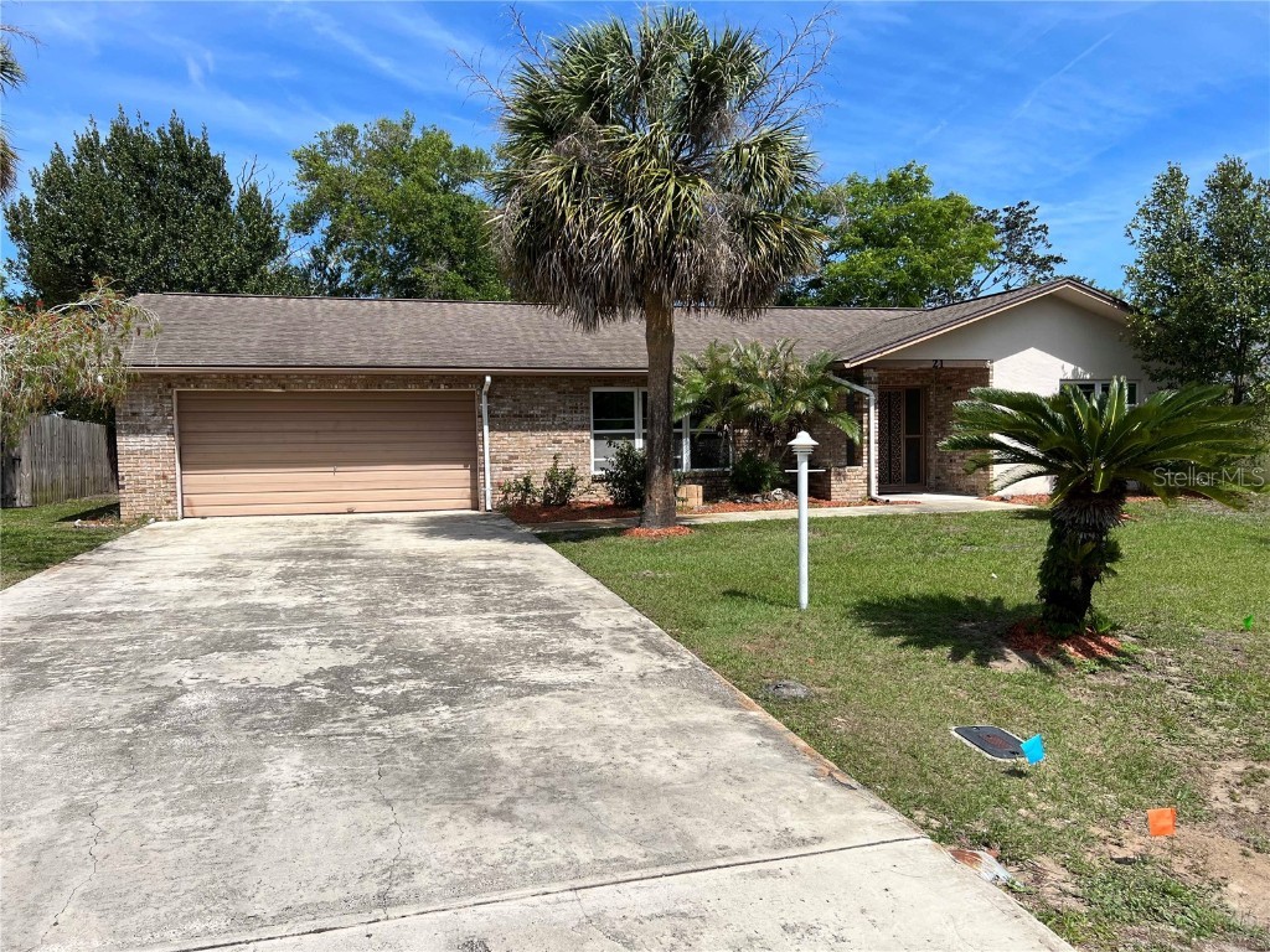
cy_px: 476
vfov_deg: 53.1
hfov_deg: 67.3
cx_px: 635
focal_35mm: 26
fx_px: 954
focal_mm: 5.7
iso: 50
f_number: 1.5
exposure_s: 1/5319
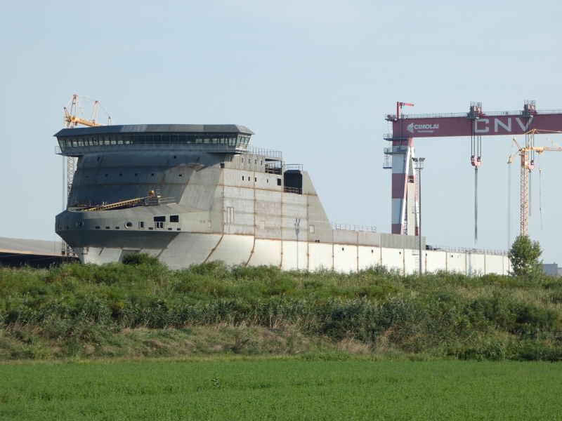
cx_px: 281
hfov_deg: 12.0
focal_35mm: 164
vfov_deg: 9.1
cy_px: 210
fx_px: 2663
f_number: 5.4
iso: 80
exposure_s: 1/320
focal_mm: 29.5
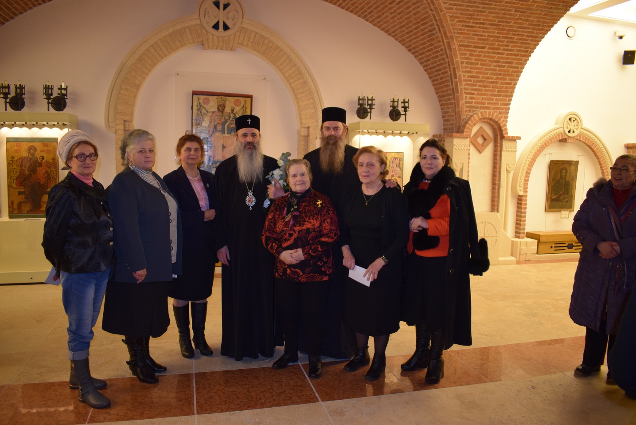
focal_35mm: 27
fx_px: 477
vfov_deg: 48.0
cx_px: 318
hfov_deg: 67.4
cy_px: 212
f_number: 3.5
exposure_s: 1/60
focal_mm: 18
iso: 1100
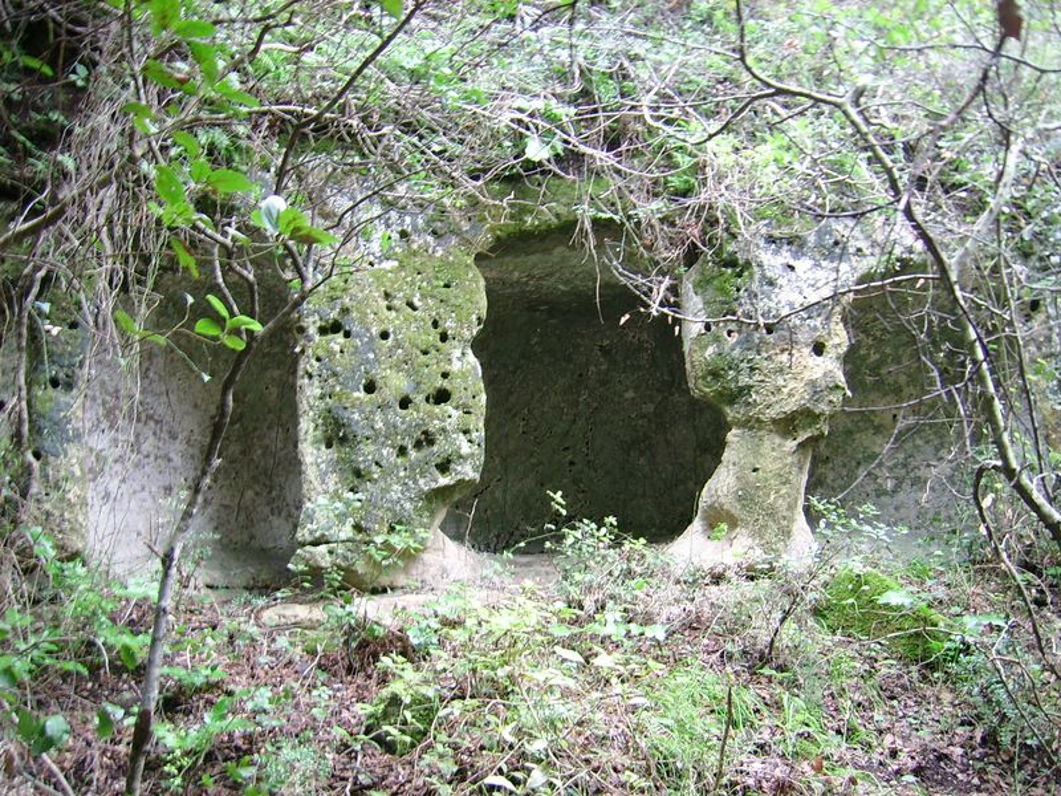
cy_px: 398
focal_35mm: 35
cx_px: 530
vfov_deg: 40.7
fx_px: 1073
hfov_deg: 52.6
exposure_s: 1/8
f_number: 2.8
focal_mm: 5.95
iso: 100
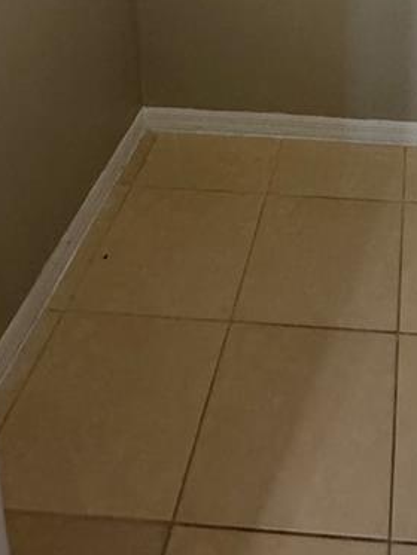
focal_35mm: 45
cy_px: -193
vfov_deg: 31.0
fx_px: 722
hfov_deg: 30.5
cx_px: 390
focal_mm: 2.22
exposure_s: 1/60
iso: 320
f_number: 2.2
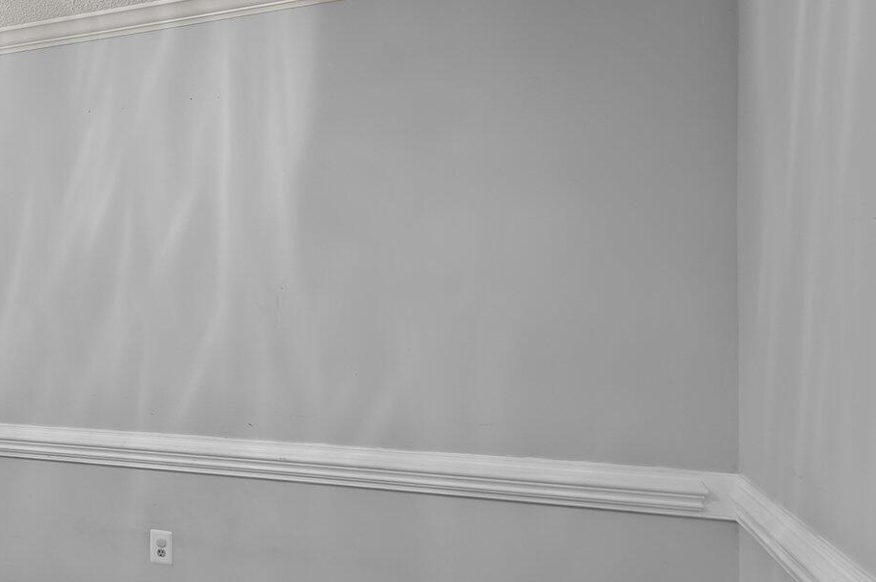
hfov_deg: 47.1
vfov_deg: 36.8
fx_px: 875
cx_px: 66
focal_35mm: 36
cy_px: 301
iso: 400
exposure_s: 1/8
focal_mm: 16
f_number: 4
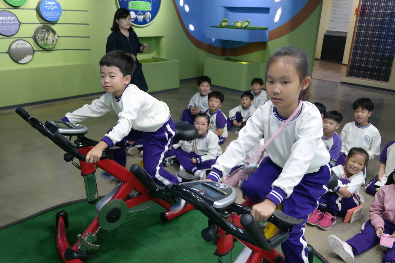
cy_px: 132
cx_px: 198
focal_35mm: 30
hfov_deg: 61.9
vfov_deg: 43.6
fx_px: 329
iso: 800
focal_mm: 20
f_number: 3.5
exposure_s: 1/40
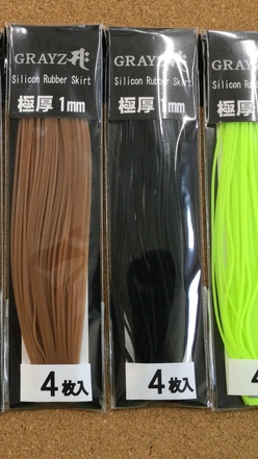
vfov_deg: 44.6
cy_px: 226
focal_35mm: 46
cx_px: -2
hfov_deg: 24.7
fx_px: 560
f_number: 2.4
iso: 40
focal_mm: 3.3
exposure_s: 1/30
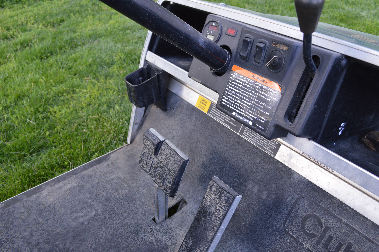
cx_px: 190
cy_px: 126
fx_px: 316
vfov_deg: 43.5
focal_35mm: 30
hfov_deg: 62.0
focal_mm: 20
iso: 360
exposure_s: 1/125
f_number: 5.6
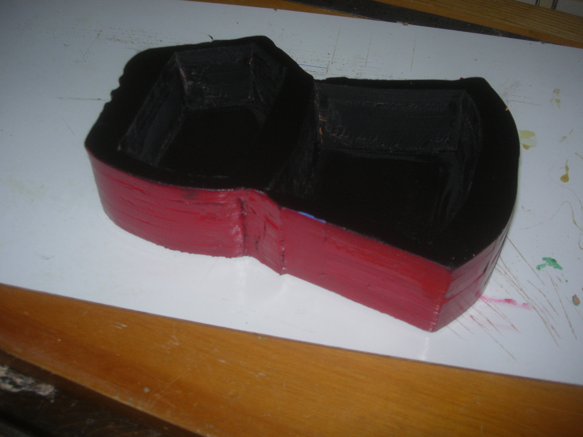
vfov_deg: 35.1
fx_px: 691
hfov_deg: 45.8
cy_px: 218
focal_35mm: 41
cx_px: 301
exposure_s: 1/64
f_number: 2.8
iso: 79
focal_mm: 7.8
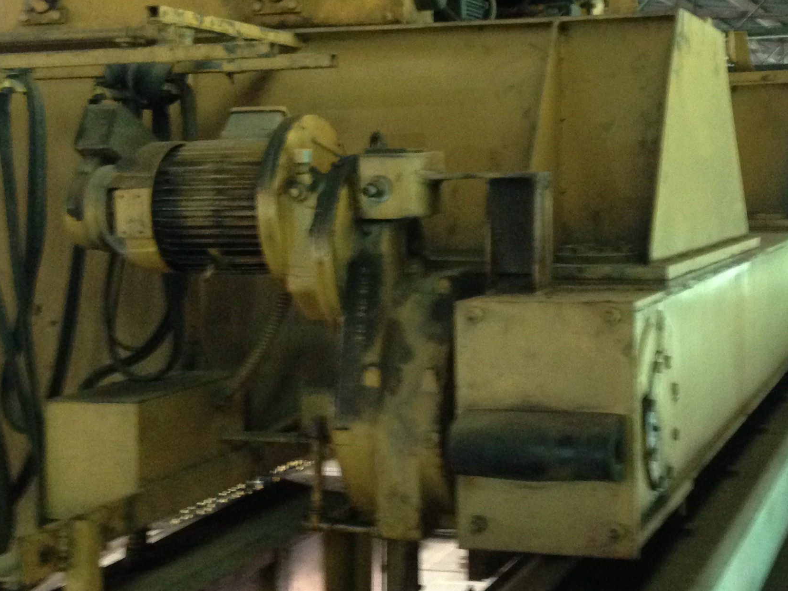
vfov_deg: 22.5
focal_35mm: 65
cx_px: 538
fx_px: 1480
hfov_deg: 29.6
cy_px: 193
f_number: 2.4
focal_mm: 4.12
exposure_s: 1/17
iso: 400
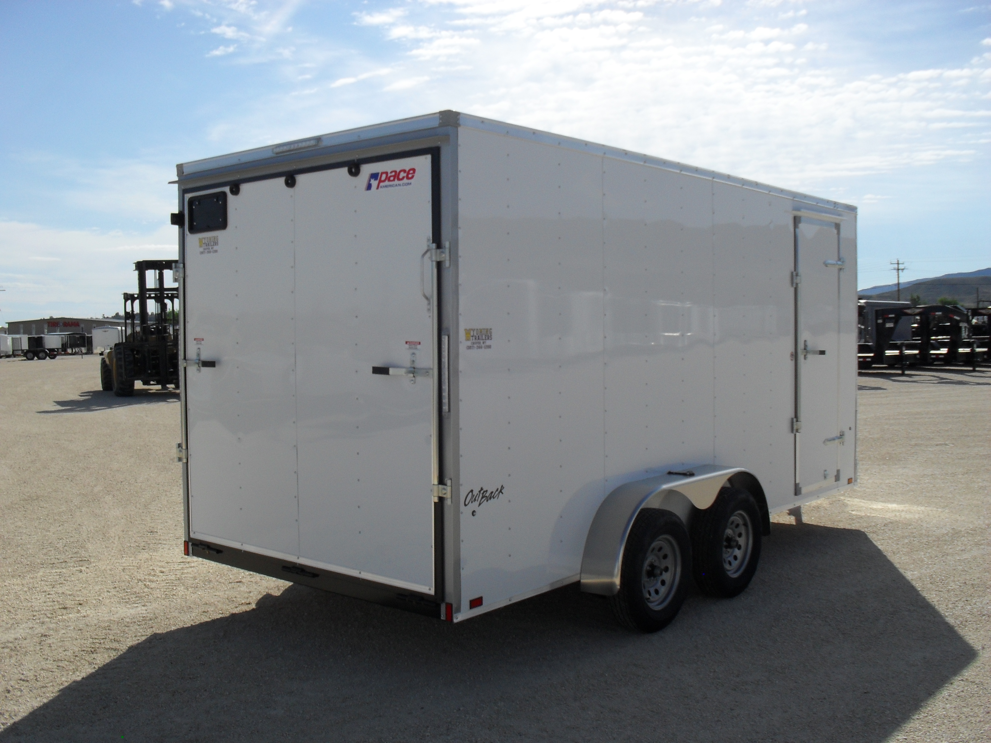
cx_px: 496
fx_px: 1002
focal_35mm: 35
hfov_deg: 52.6
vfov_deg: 40.7
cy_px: 372
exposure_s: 1/350
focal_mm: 6.3
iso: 100
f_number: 8.4
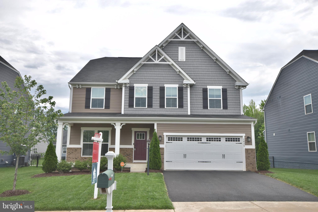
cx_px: 159
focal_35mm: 30
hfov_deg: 61.9
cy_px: 106
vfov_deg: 43.6
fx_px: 265
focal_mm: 20
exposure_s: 1/250
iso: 250
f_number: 8
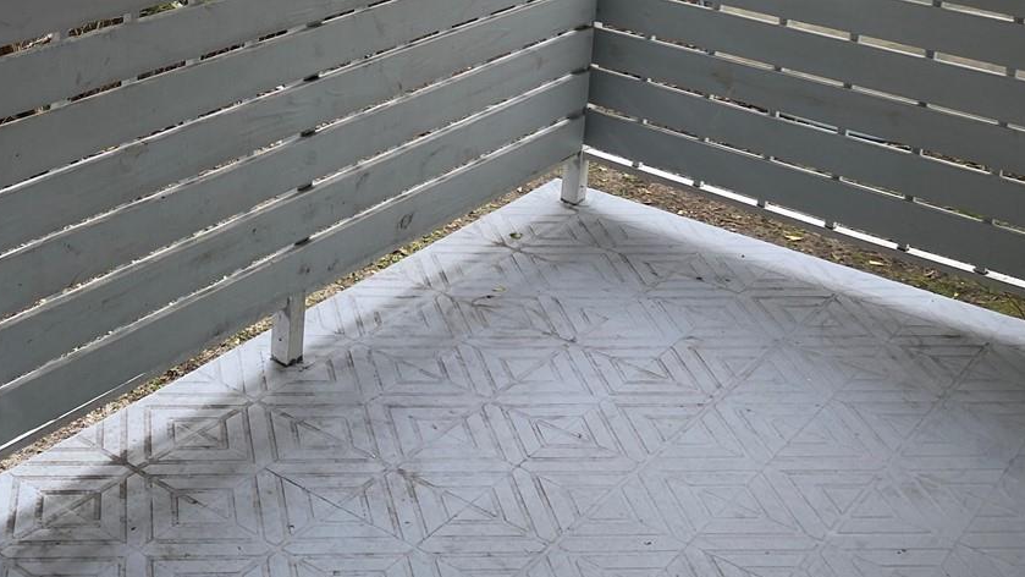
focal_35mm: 54
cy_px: -89
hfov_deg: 37.2
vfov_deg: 20.9
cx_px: 217
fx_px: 1468
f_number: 1.8
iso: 32
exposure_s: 1/122
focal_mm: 4.25
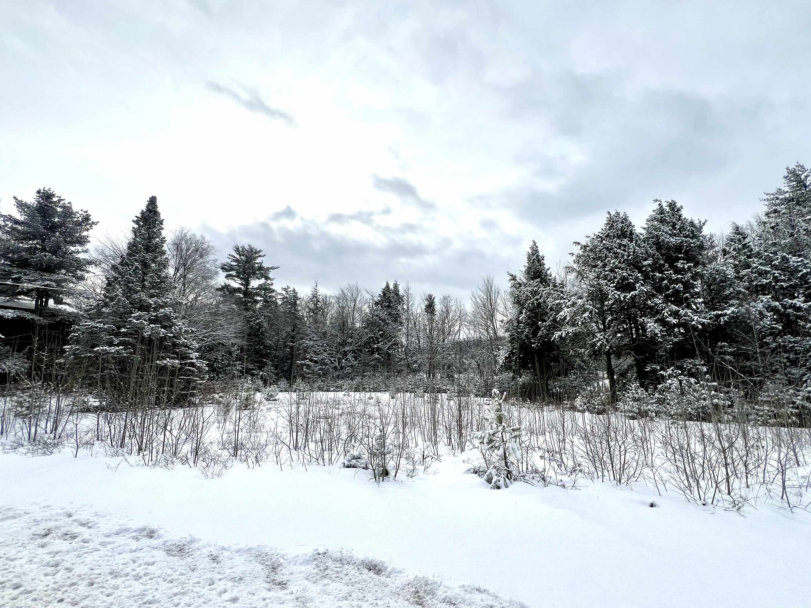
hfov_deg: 102.0
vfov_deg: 85.6
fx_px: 328
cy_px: 319
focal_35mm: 14
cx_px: 417
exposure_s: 1/3215
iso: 32
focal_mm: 1.57
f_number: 1.8
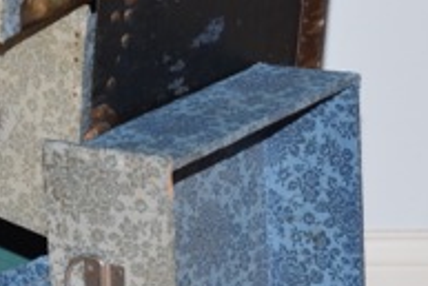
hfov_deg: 8.2
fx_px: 2962
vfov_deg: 5.5
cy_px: 471
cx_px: -75
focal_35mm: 249
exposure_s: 1/125
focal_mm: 50
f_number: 5.6
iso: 800
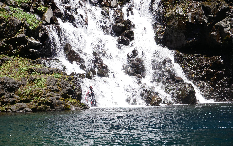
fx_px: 813
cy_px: 60
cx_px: 116
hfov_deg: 16.3
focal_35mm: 128
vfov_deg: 10.2
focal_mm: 60
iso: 200
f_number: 5.6
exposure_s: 1/500
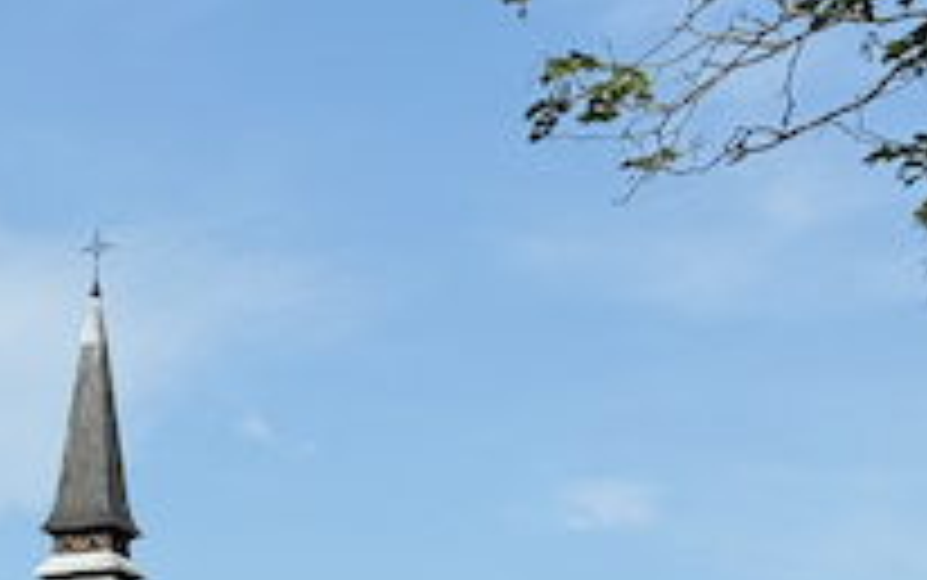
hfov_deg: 12.6
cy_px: 931
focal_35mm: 158
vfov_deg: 8.1
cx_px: -477
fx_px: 3994
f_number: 1.78
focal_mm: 6.76
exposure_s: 1/4329
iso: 64
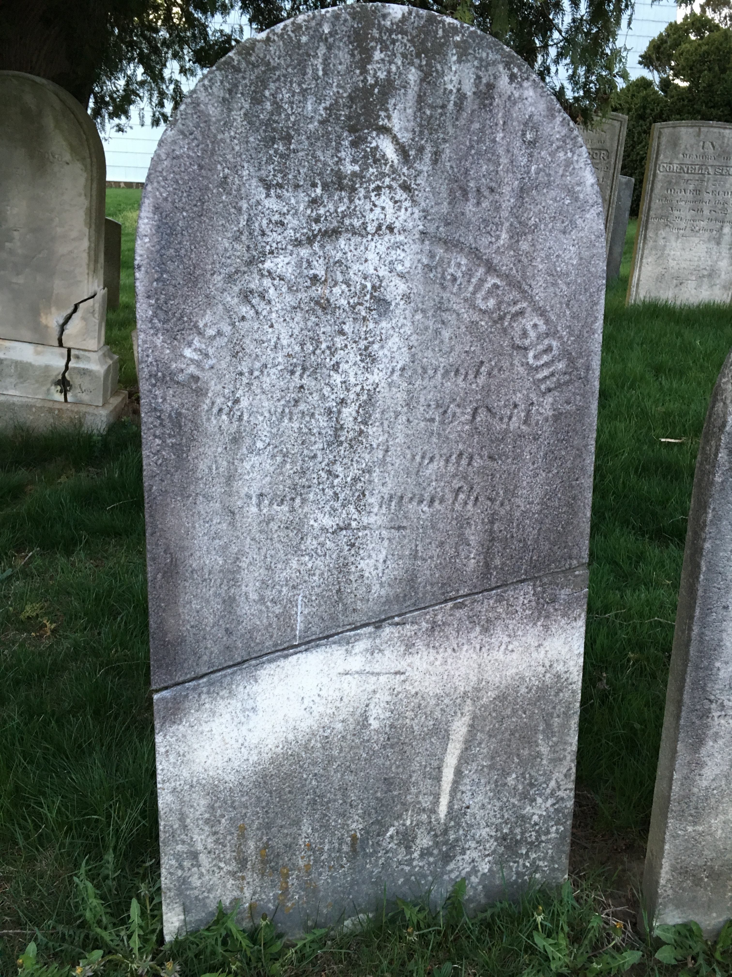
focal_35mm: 29
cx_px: 366
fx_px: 818
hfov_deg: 48.2
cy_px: 488
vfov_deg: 61.7
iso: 100
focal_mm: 4.15
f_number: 2.2
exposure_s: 1/30
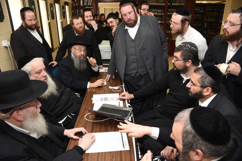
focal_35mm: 24
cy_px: 80
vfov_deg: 53.1
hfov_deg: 73.7
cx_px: 121
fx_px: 161
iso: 800
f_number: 5
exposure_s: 1/125
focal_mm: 24
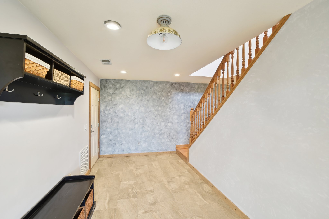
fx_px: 137
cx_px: 164
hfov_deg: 100.4
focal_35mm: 15
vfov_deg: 77.3
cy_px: 110
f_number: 11
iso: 100
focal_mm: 15
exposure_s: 1/2
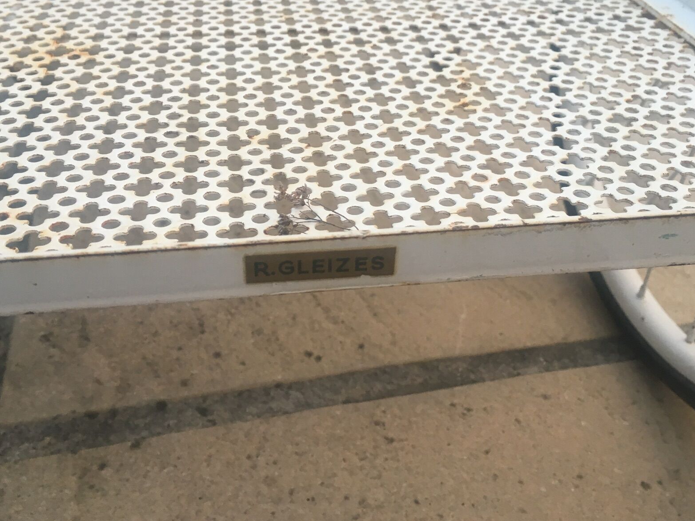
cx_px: 355
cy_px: 206
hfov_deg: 49.0
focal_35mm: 38
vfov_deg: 37.6
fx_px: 763
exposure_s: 1/33
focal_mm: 4.15
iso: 40
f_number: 2.2
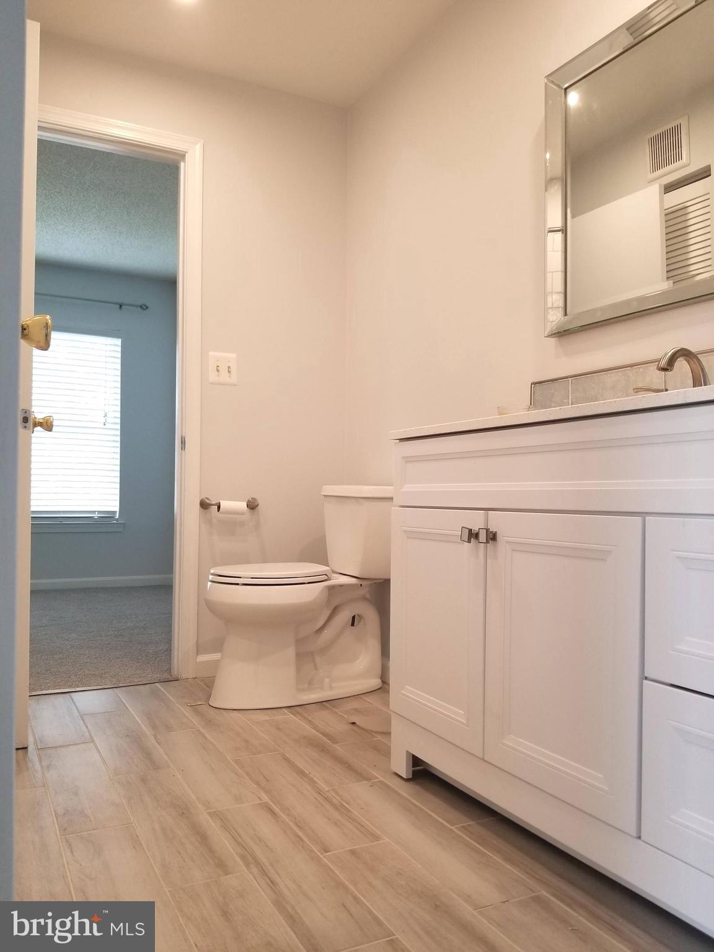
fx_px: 715
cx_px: 357
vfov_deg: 67.3
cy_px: 476
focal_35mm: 26
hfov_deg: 53.1
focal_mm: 4.3
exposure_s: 1/60
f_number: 1.7
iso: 100
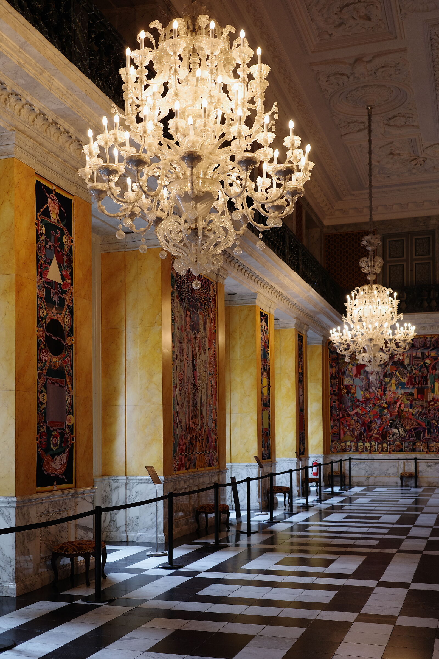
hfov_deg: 33.4
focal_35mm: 40
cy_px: 330
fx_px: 732
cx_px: 220
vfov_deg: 48.5
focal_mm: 26
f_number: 2.8
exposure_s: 1/40
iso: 250
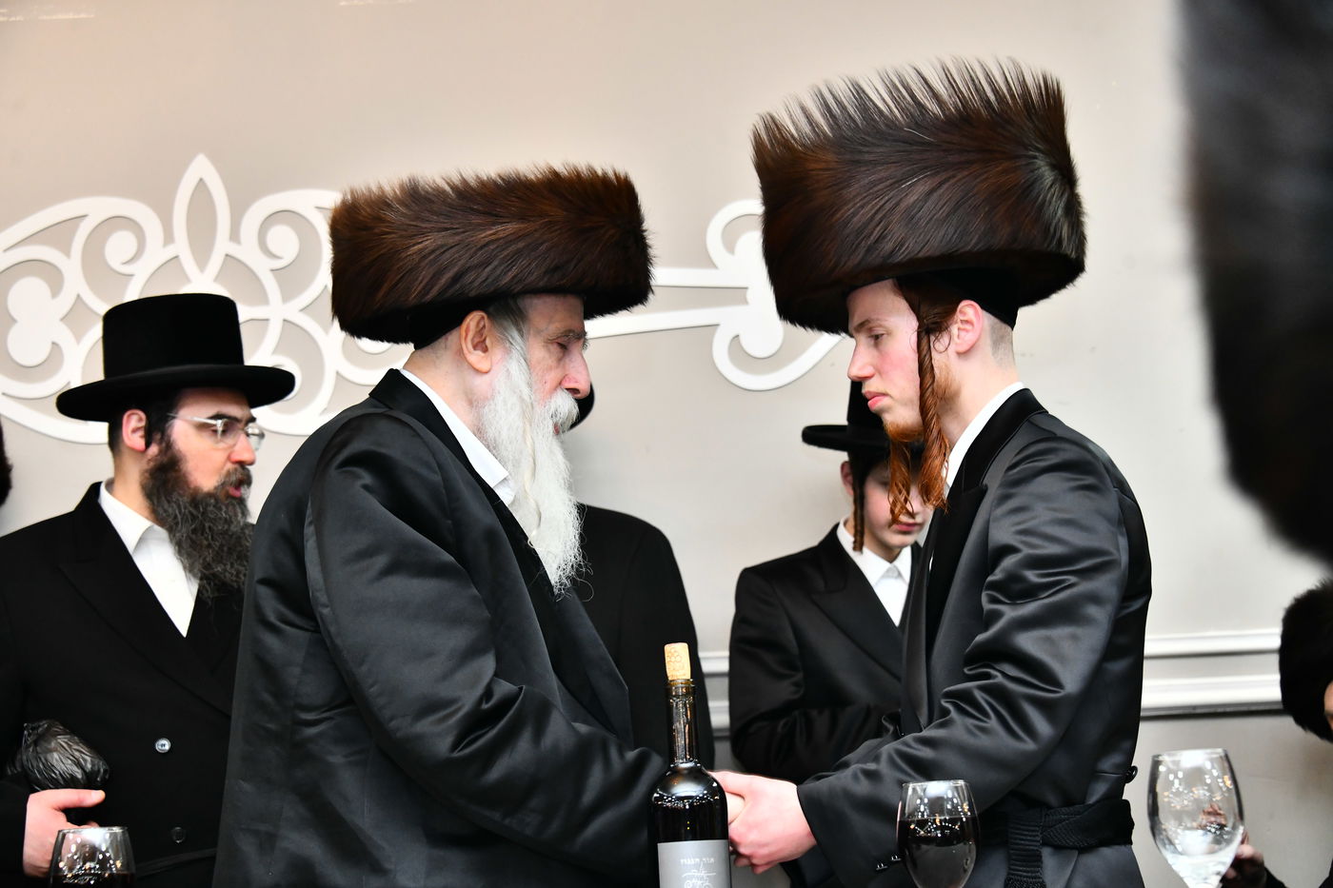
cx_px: 666
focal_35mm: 62
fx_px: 2295
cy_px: 444
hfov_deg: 32.4
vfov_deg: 21.9
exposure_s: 1/125
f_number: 5.6
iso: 2000
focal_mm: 62
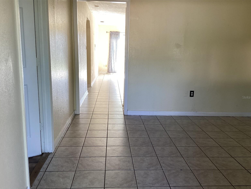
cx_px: 128
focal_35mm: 32
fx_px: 232
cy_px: 97
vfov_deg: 44.2
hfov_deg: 56.8
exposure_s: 1/120
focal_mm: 3.3
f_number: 2.4
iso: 80
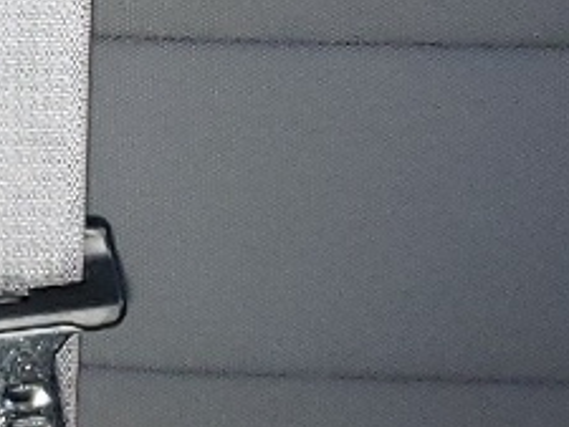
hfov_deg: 9.4
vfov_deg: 8.0
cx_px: -857
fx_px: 3043
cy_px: -3
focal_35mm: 185
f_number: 1.5
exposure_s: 1/60.2
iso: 239
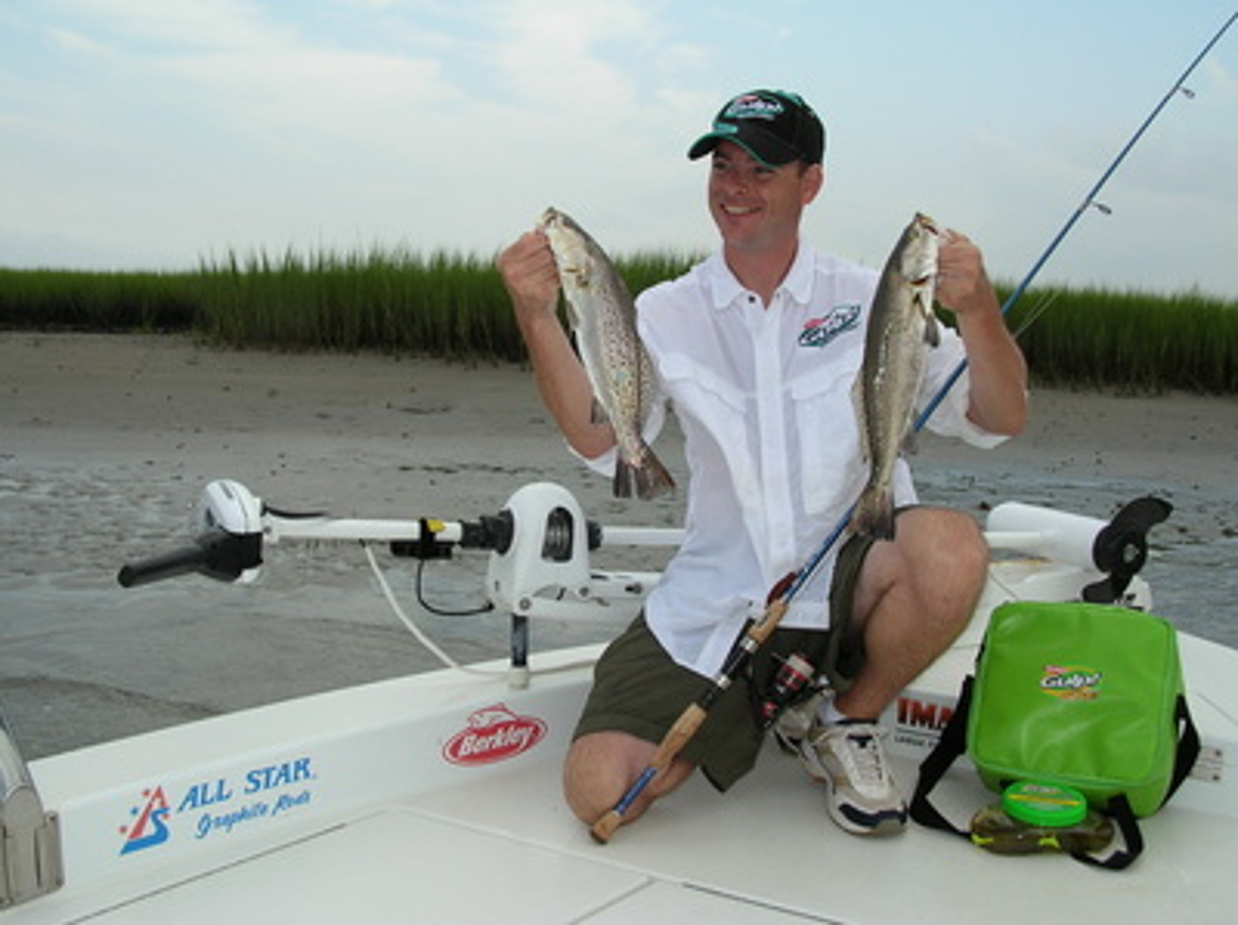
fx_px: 1286
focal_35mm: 36
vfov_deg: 39.6
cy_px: 462
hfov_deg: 51.4
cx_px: 619
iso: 50
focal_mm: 6
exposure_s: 1/451
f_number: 3.7
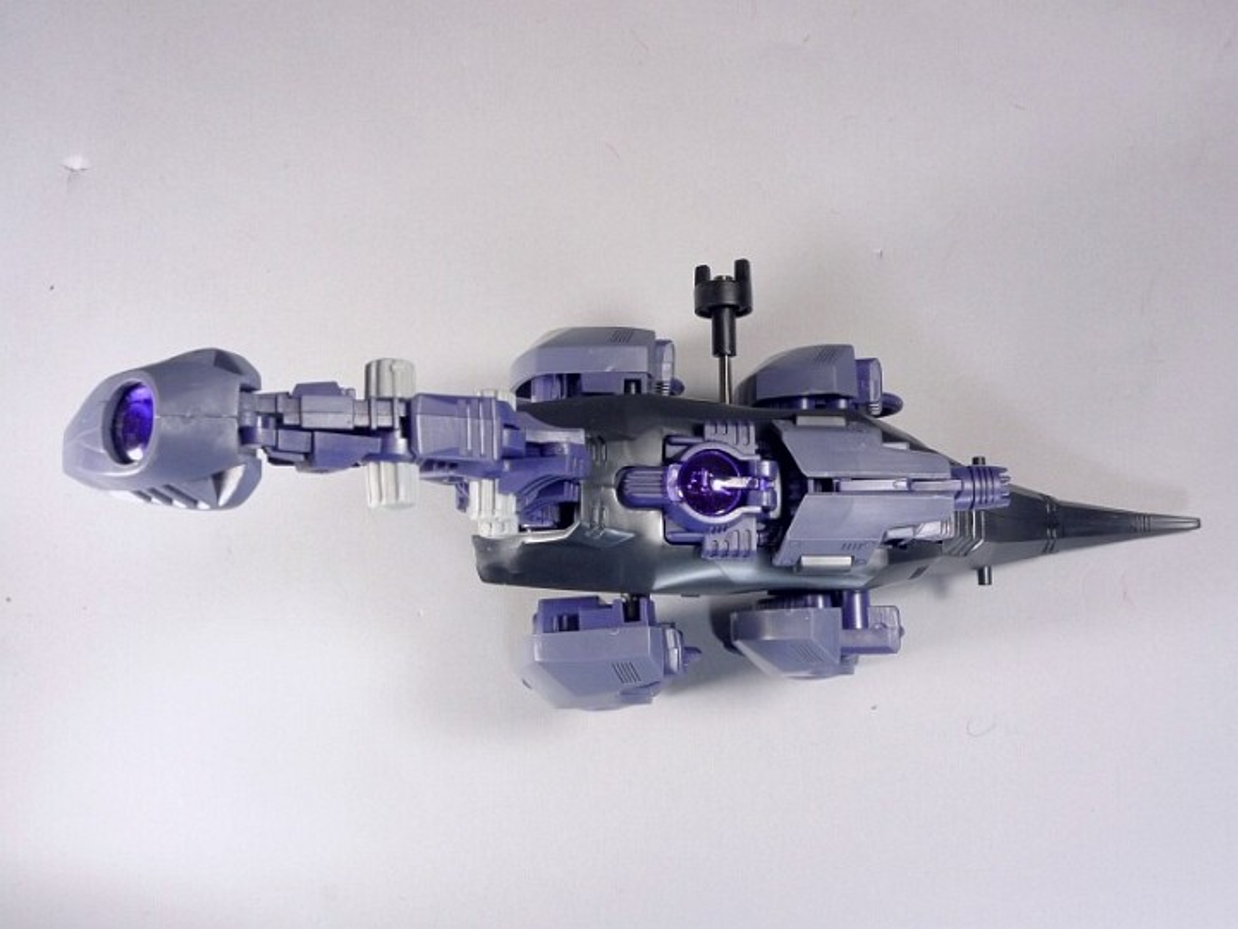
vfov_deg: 38.7
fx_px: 1323
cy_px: 464
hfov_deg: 50.1
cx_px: 619
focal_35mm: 37
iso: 200
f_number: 8
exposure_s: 1/15
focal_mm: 7.9
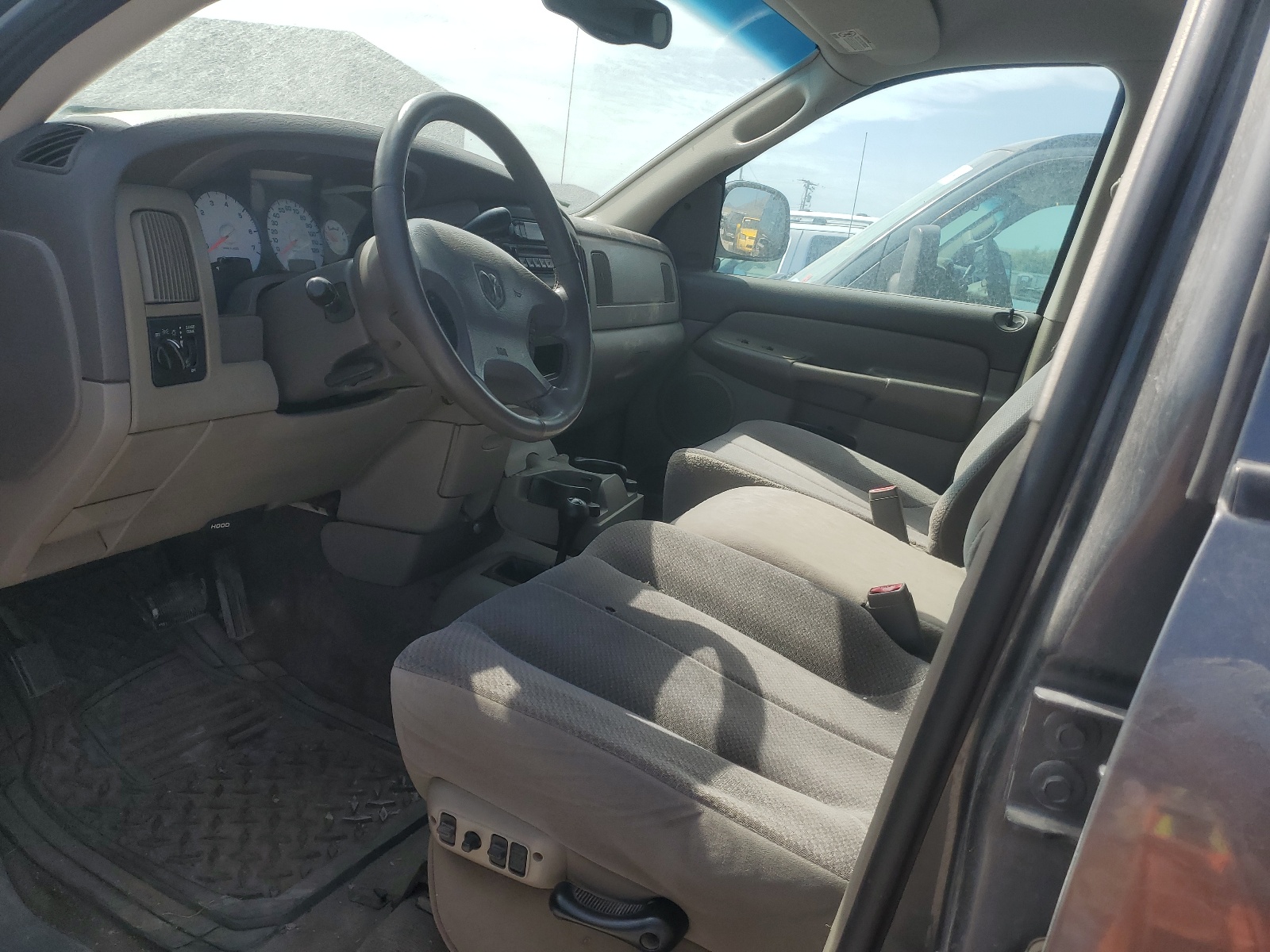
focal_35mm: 26
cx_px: 635
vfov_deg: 53.1
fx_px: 954
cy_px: 476
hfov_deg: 67.3
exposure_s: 1/2000
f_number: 1.5
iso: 50
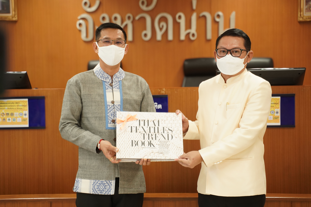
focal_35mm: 75
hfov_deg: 27.0
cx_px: 156
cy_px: 104
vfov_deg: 18.2
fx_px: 648
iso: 2500
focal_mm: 75
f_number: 2.8
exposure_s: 1/320
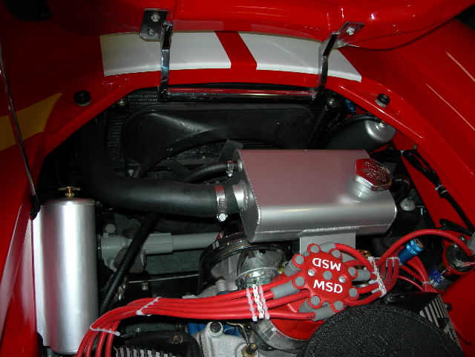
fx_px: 521
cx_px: 238
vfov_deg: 37.7
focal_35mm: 38
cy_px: 178
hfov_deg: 49.0
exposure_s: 1/60.1
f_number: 2.8
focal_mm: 7.8
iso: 50
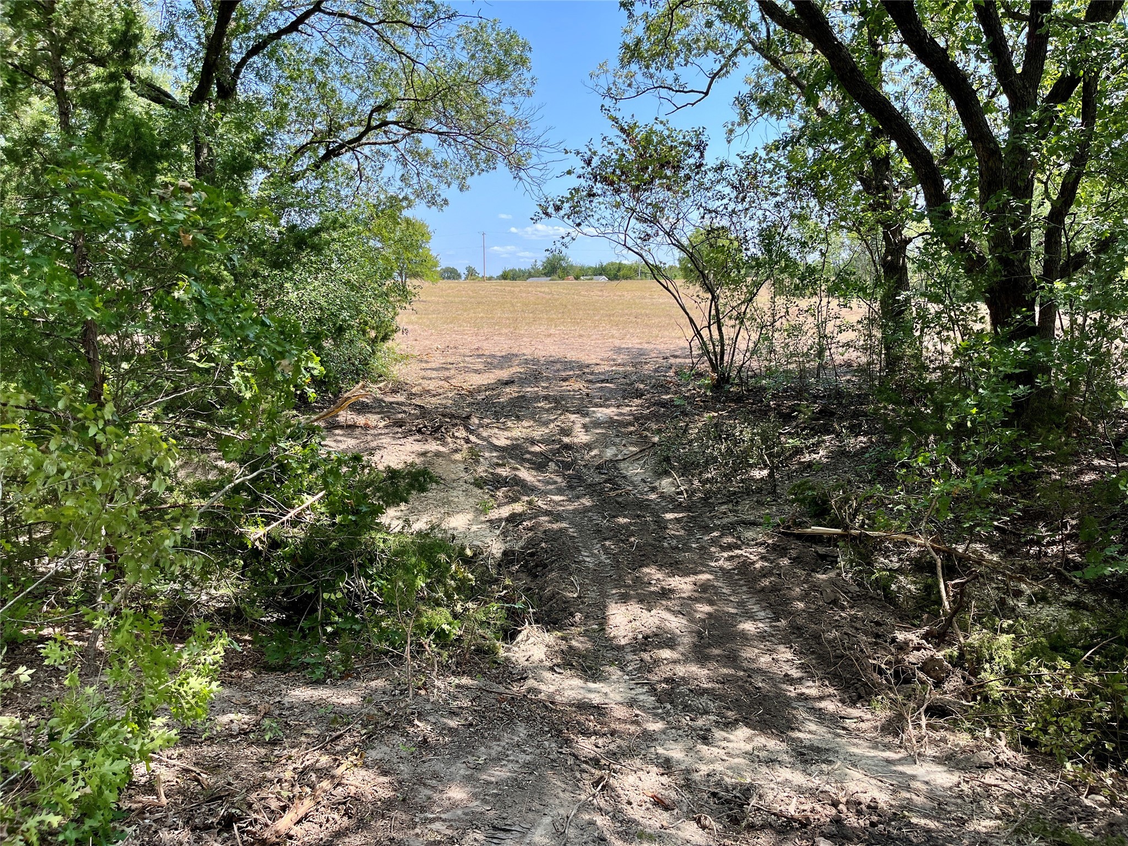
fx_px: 847
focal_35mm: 26
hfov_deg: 67.3
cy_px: 423
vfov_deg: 53.1
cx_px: 564
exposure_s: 1/891
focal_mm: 5.1
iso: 50
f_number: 1.6
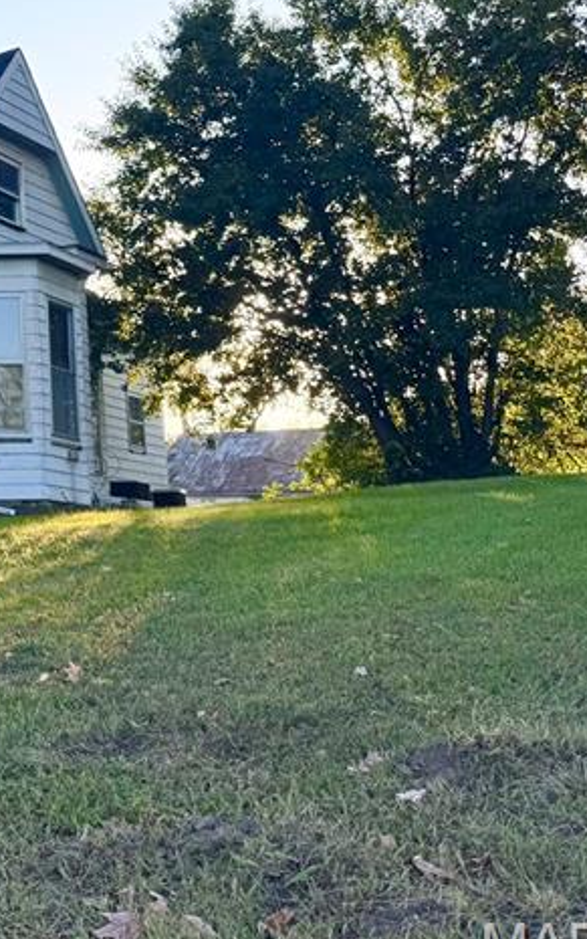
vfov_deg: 35.3
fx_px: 1432
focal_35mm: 56
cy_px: 212
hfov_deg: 19.5
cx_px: -349
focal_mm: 6.76
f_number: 1.78
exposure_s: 1/1721
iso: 80
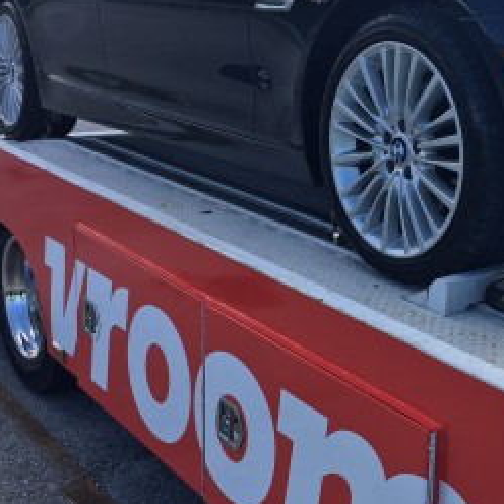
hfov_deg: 29.9
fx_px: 906
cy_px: 202
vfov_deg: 31.0
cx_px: 442
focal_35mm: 55
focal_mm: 4.15
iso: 25
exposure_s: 1/686
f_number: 2.2
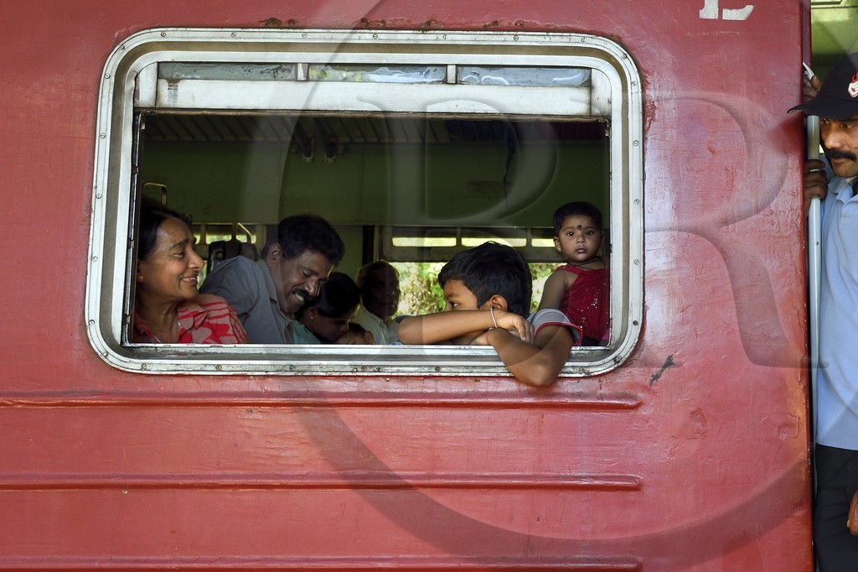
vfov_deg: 26.9
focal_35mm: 50
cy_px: 231
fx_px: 1191
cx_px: 587
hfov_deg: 39.1
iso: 800
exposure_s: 1/160
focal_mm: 32
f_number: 6.3
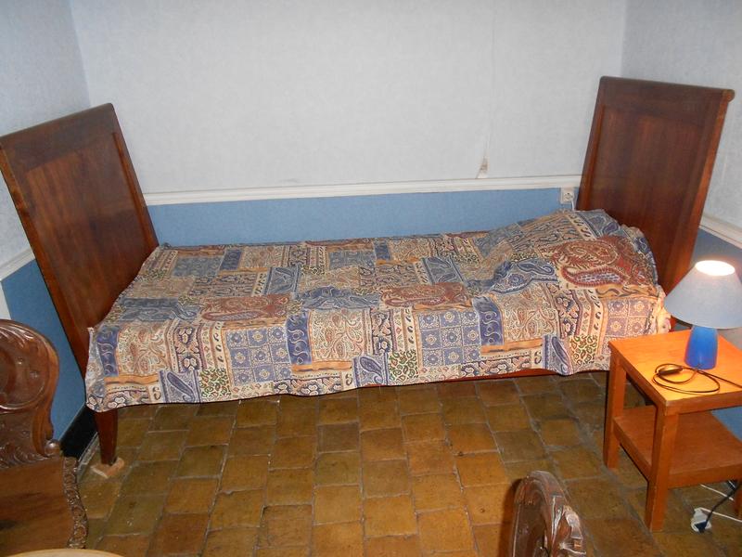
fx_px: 557
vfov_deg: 53.1
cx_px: 371
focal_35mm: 26
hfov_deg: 67.3
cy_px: 278
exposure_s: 1/25
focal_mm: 4.6
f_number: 3.2
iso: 320
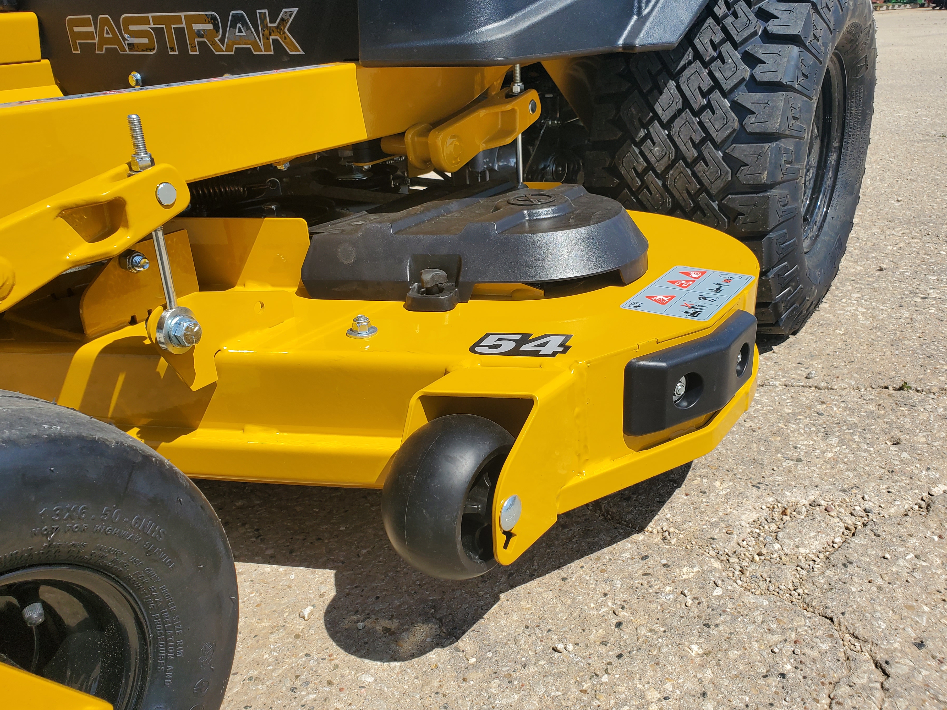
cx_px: 484
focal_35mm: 29
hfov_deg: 61.7
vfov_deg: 48.2
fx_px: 793
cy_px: 378
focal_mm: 4.3
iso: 50
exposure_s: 1/1854
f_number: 2.4
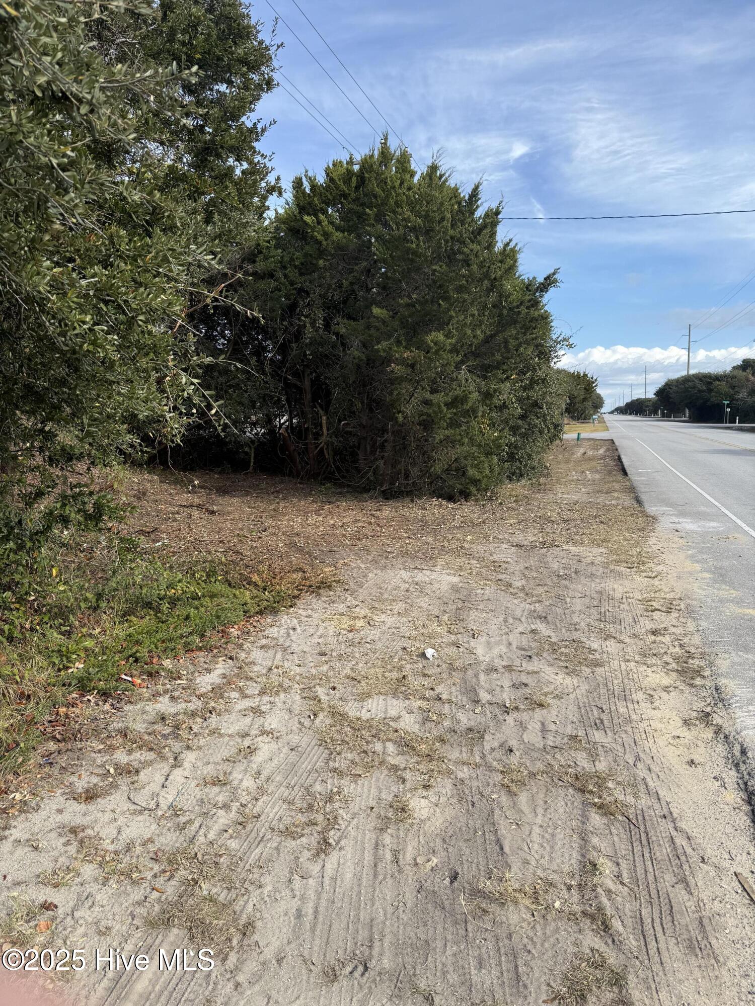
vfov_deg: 71.6
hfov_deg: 56.8
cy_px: 503
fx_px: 698
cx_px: 378
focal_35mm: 24
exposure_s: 1/1949
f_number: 1.78
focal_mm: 6.76
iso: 80
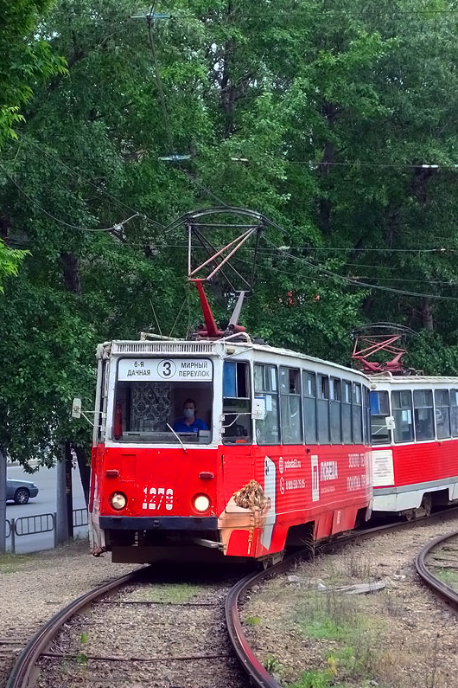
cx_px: 239
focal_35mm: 77
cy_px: 344
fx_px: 1469
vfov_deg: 26.3
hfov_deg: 17.7
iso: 250
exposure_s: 1/500
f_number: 3.2
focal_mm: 19.1
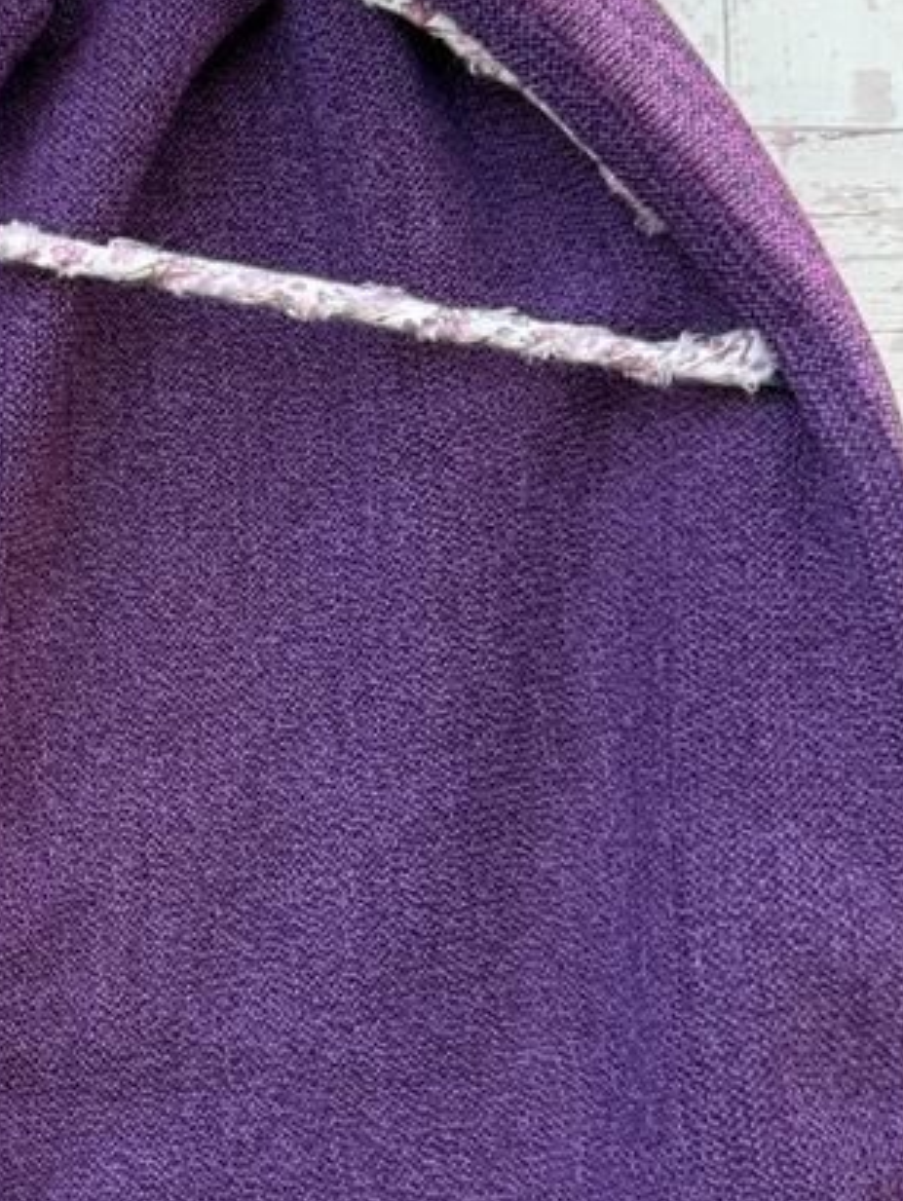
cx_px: -132
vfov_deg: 27.7
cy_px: 693
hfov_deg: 20.0
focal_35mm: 70
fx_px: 2431
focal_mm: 6.76
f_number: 1.78
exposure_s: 1/196
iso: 64
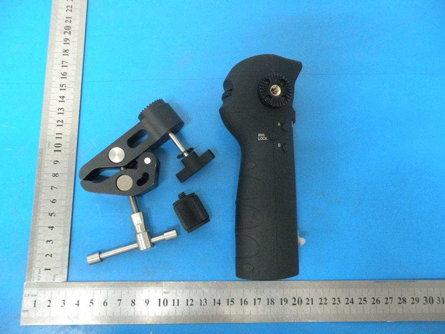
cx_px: 222
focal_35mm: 27
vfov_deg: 51.4
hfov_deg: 65.3
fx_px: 347
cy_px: 167
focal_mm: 4.7
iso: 400
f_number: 2.8
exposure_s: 1/11.3
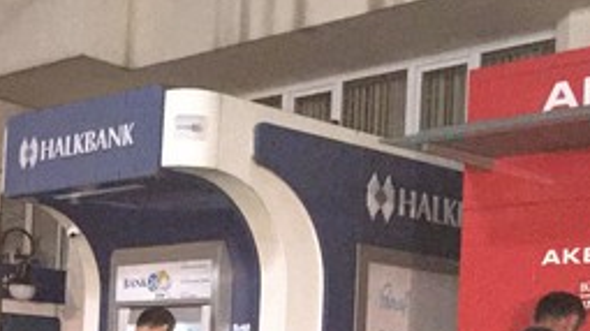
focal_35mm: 83
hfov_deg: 25.4
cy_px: 389
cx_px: 178
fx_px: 1298
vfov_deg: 14.1
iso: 1600
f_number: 2.2
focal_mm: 4.15
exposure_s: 1/17
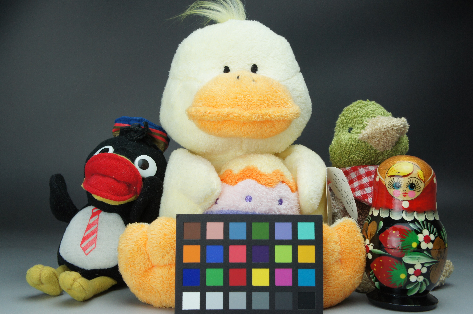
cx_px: 236
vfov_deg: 30.8
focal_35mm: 44
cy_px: 157
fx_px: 571
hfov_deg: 45.0
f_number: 10
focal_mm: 29
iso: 800
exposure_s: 1/125
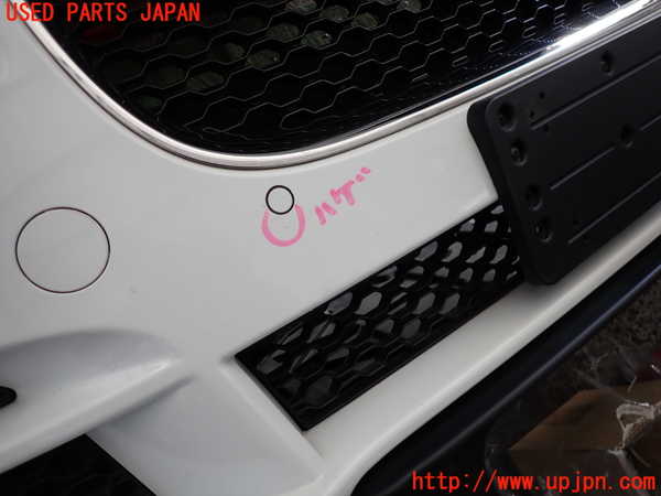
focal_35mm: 25
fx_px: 477
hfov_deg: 69.4
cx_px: 330
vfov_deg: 54.9
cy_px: 248
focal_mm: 4.5
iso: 100
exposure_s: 1/100
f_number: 2
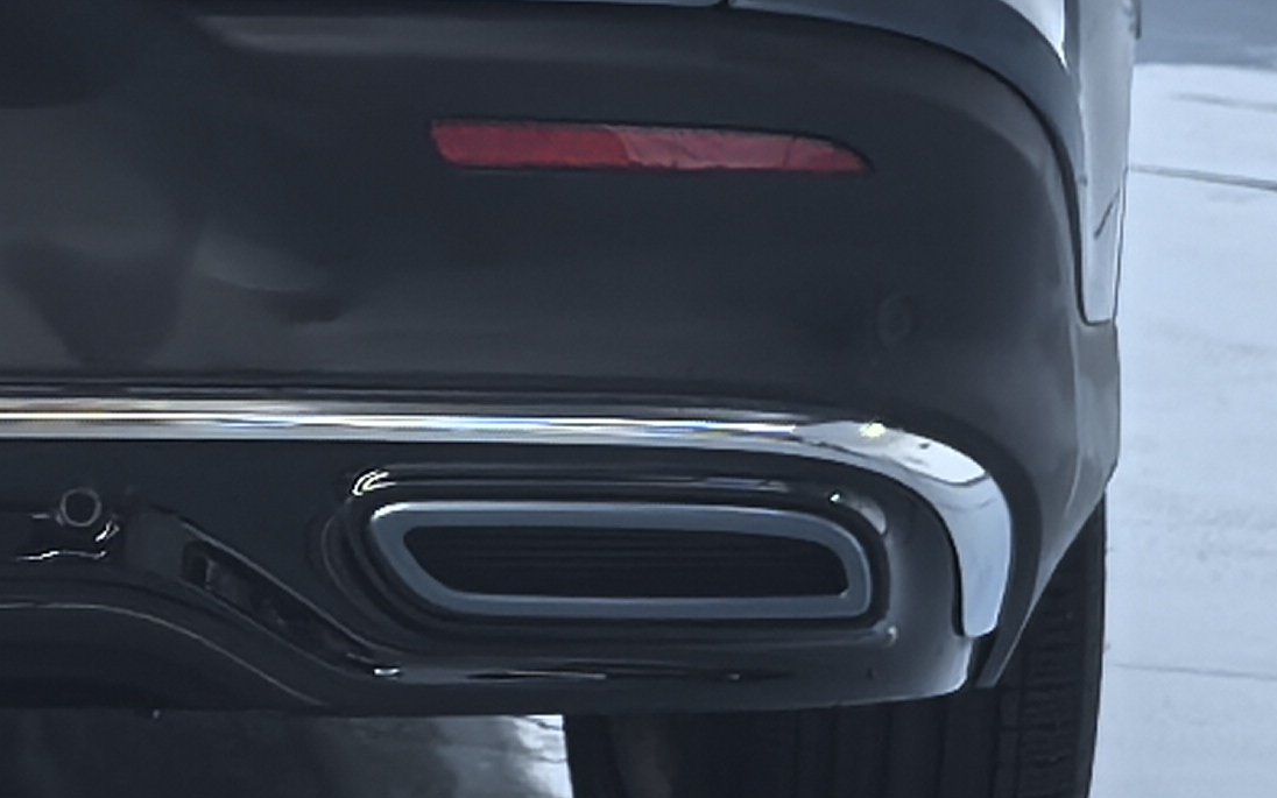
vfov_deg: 6.1
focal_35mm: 214
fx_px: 7448
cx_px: -467
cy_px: -411
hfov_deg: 9.6
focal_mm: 6.98
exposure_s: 1/142
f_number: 1.4
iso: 50
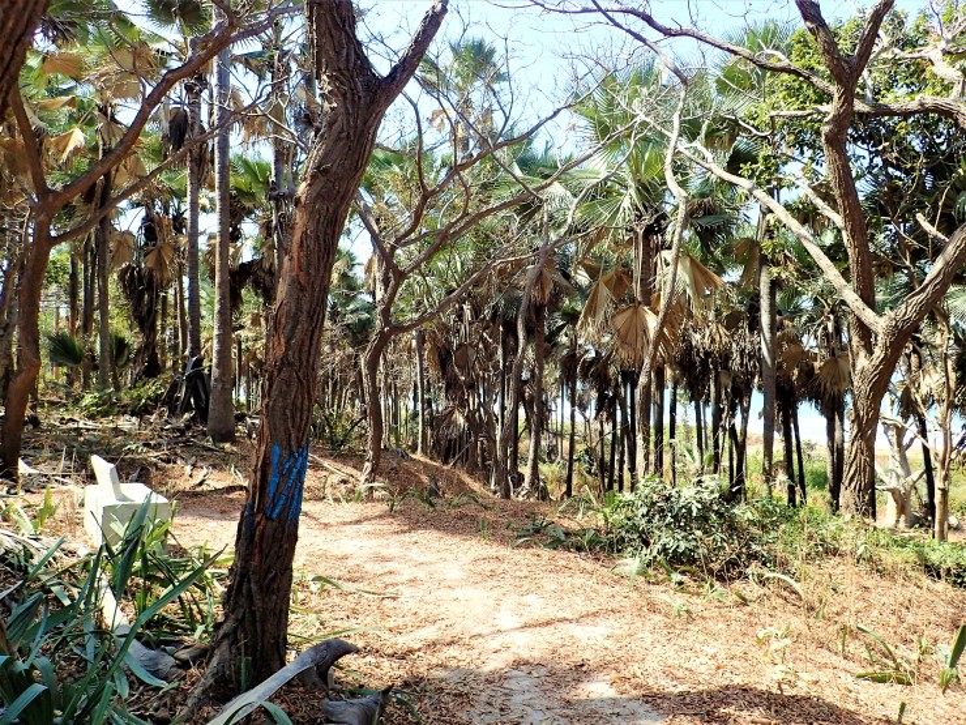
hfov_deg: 69.4
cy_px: 362
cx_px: 483
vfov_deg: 54.9
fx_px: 698
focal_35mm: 25
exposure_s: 1/500
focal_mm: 4.5
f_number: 2.8
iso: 100
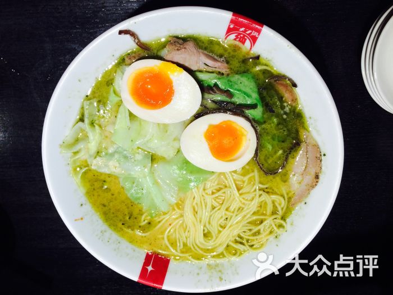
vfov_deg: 46.8
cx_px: 196
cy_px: 148
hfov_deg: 60.0
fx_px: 341
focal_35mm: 30
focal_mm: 4.12
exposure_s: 1/120
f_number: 2.2
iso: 40
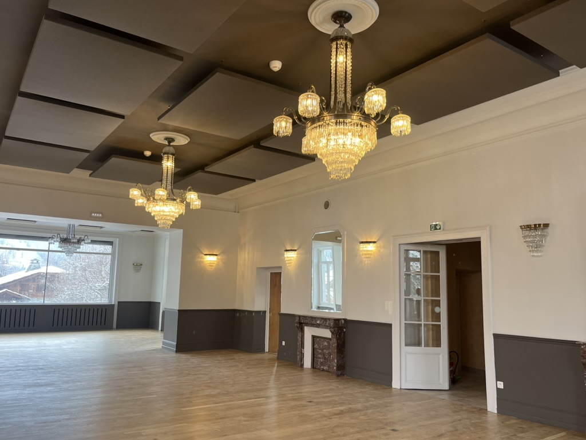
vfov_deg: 53.1
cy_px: 220
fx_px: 440
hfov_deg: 67.3
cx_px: 293
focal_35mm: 26
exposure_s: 1/100
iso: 100
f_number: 1.6
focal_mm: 5.1
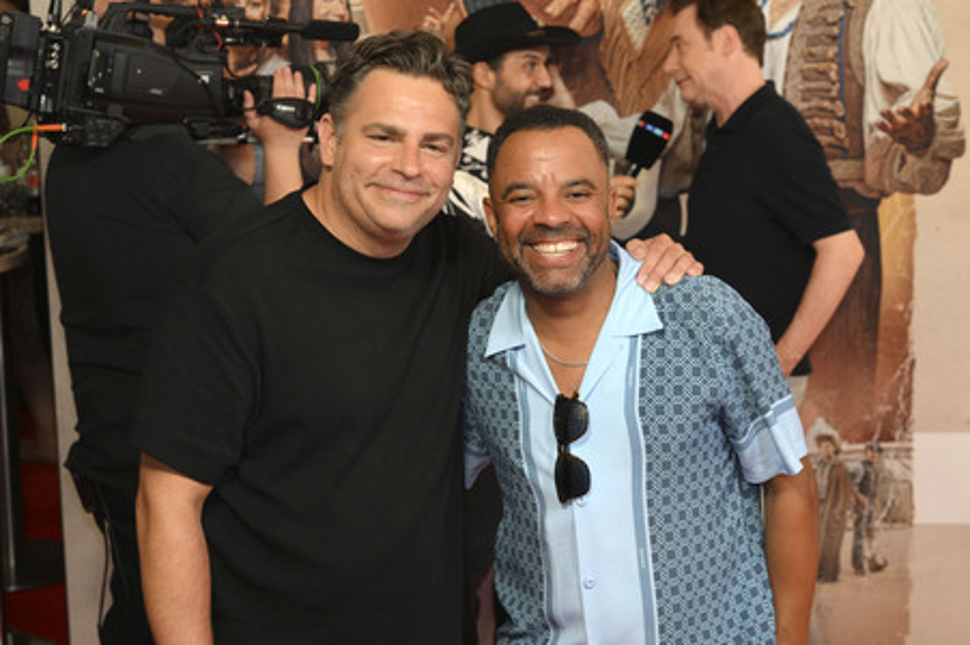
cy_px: 322
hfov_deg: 29.7
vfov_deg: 20.0
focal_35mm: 68
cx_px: 485
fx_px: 1831
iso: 800
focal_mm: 68
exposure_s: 1/160
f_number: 5.6
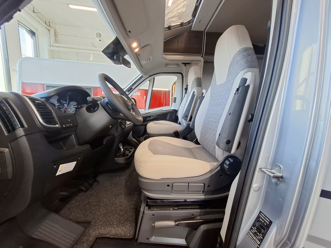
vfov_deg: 89.9
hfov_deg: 106.2
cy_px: 124
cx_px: 166
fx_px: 124
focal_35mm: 13
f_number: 2.2
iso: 200
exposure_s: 1/50
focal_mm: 1.74
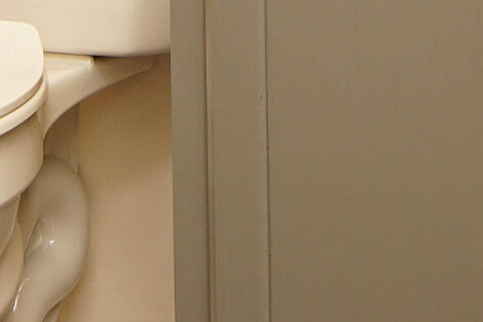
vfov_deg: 11.0
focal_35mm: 115
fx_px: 1542
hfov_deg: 17.8
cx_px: 176
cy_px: -299
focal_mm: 12
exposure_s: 1/60
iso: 160
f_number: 4.5
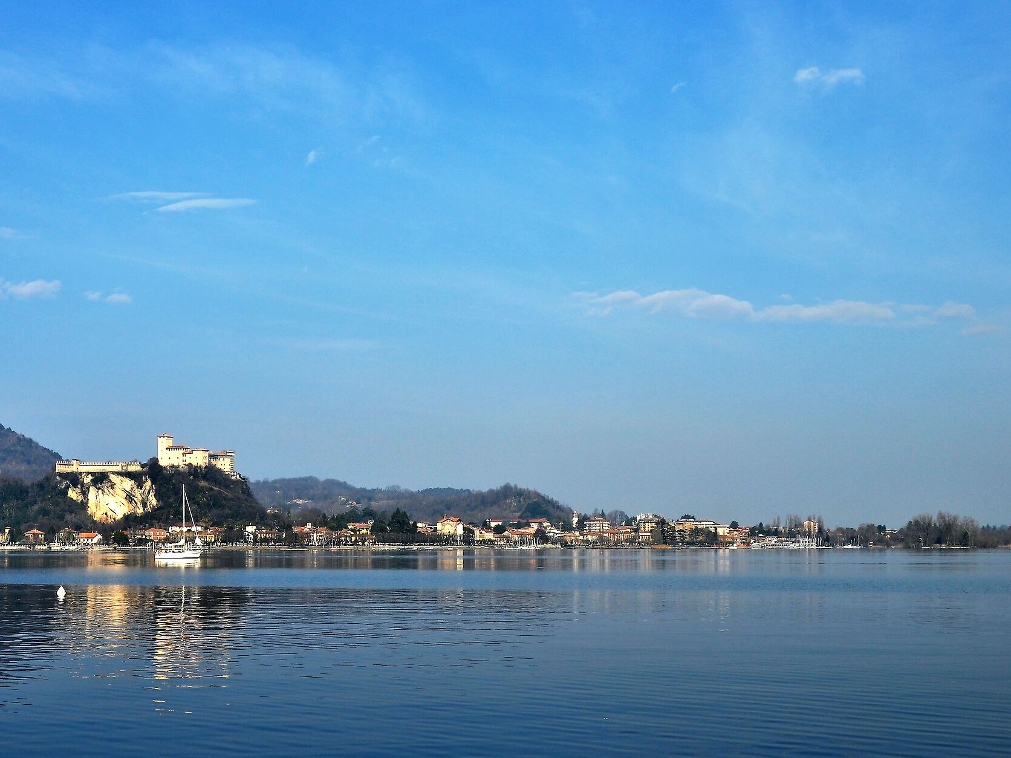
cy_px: 434
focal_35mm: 52
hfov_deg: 36.9
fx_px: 1510
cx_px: 426
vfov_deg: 28.2
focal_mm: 25
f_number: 9.5
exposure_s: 1/350
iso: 200
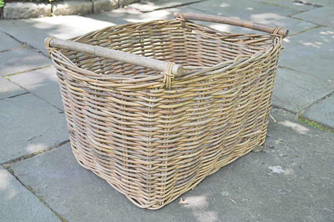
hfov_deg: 46.4
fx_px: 389
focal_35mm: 42
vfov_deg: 31.8
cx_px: 167
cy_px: 111
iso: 400
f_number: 4.5
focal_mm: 28
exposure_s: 1/80
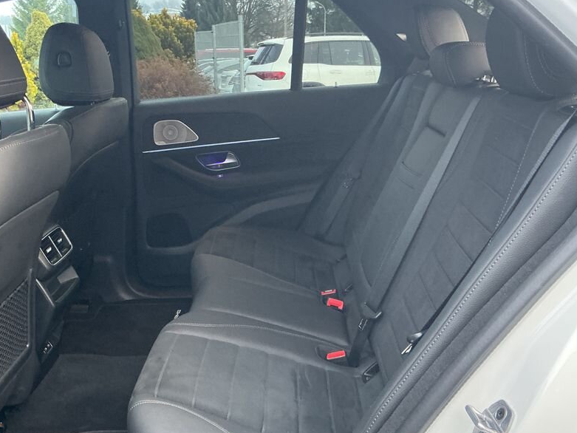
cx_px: 240
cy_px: 218
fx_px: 634
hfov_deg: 48.8
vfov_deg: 37.7
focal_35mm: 38
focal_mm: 3
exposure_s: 1/60
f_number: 1.8
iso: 200
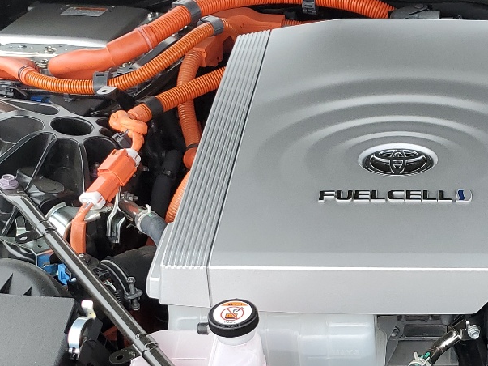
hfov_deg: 27.2
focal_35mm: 69
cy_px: 290
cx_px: 435
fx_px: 973
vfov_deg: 21.1
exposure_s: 1/667
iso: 50
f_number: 1.5
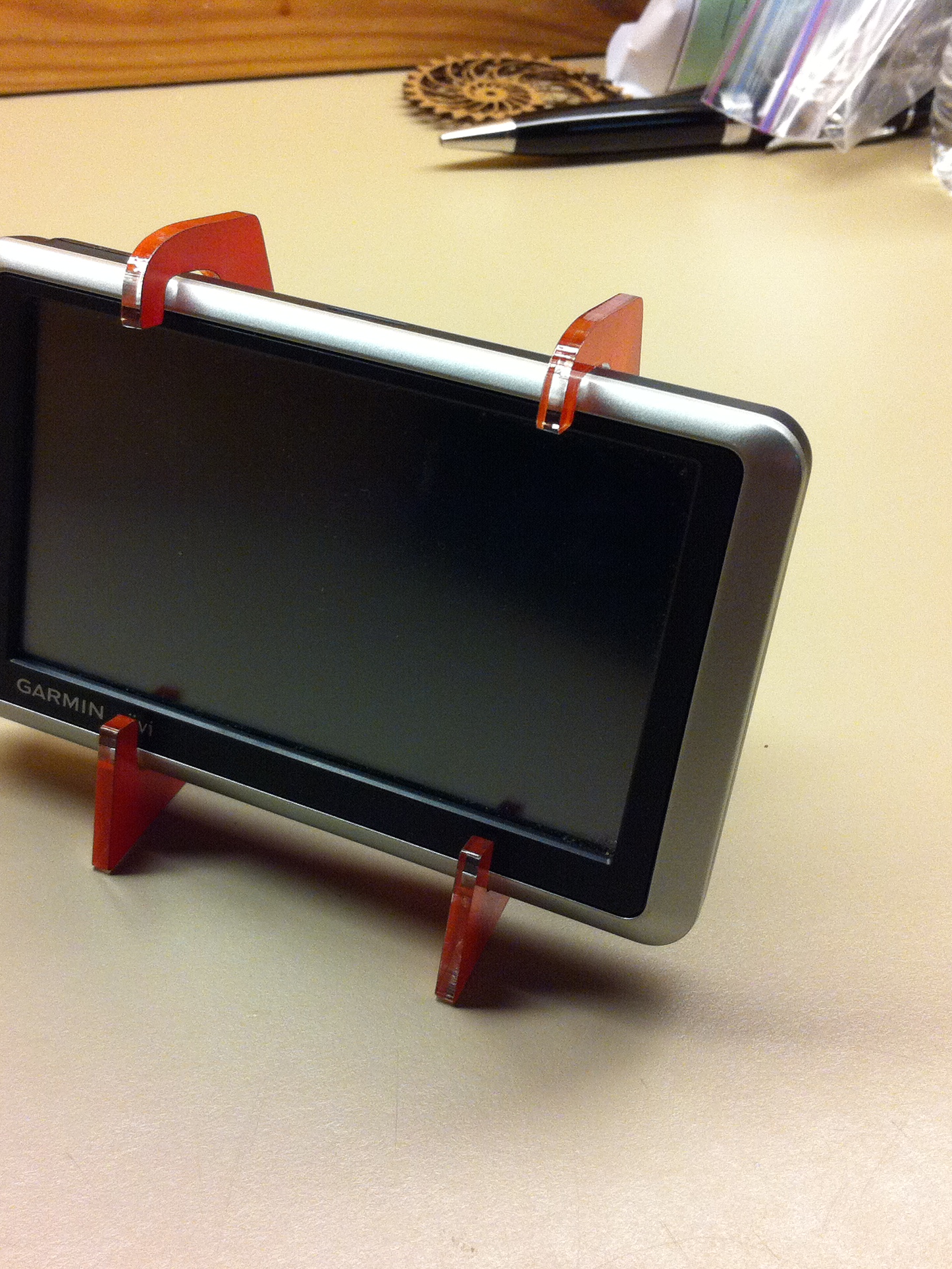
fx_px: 1723
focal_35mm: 47
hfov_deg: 30.8
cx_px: 354
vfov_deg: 40.4
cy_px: 636
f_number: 2.8
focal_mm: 3.85
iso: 125
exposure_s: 1/120
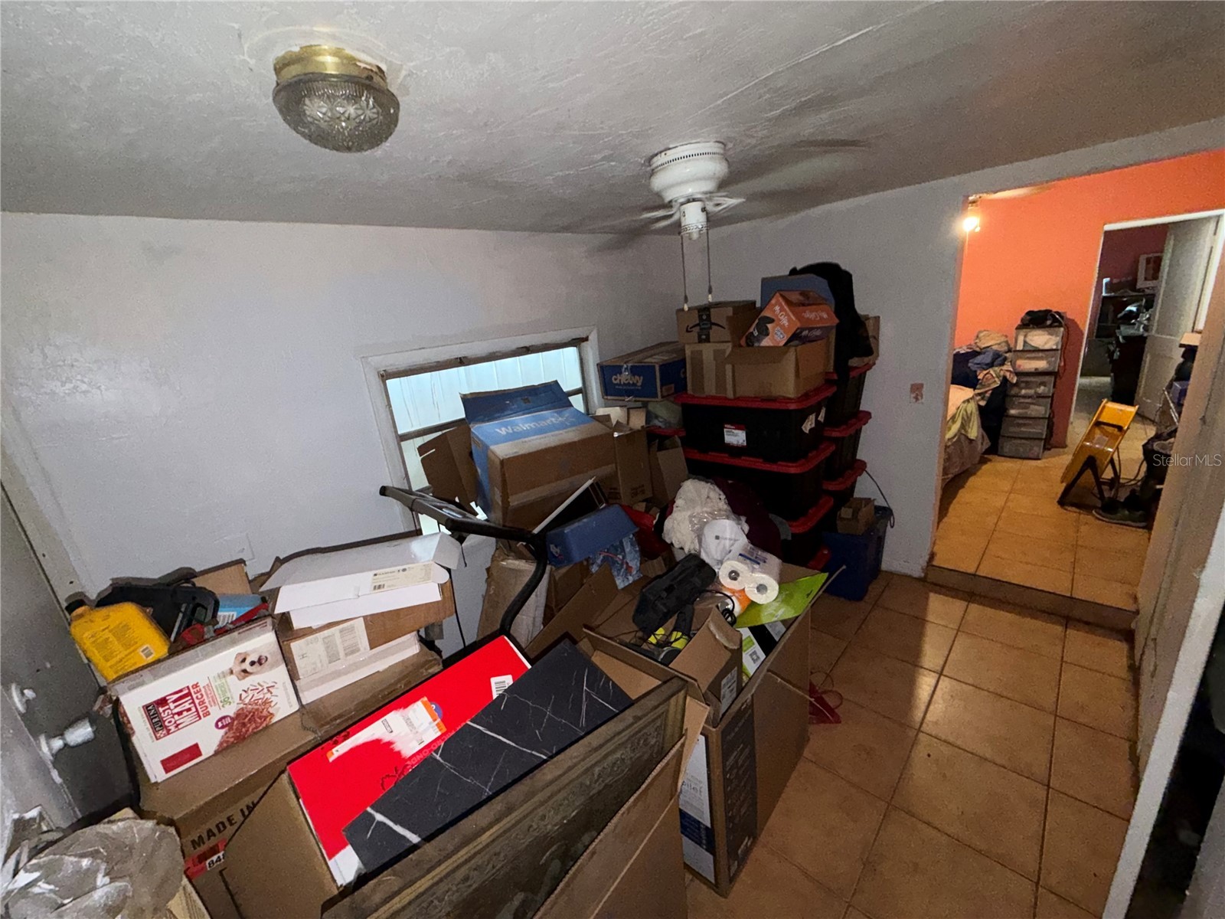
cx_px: 612
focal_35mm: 14
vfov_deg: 85.7
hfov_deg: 102.1
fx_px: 495
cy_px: 460
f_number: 2.2
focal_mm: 2.22
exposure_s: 1/40
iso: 250
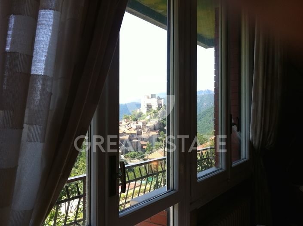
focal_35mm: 35
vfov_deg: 40.6
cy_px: 113
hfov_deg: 52.7
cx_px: 152
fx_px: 306
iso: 80
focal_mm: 3.85
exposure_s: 1/239
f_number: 2.8
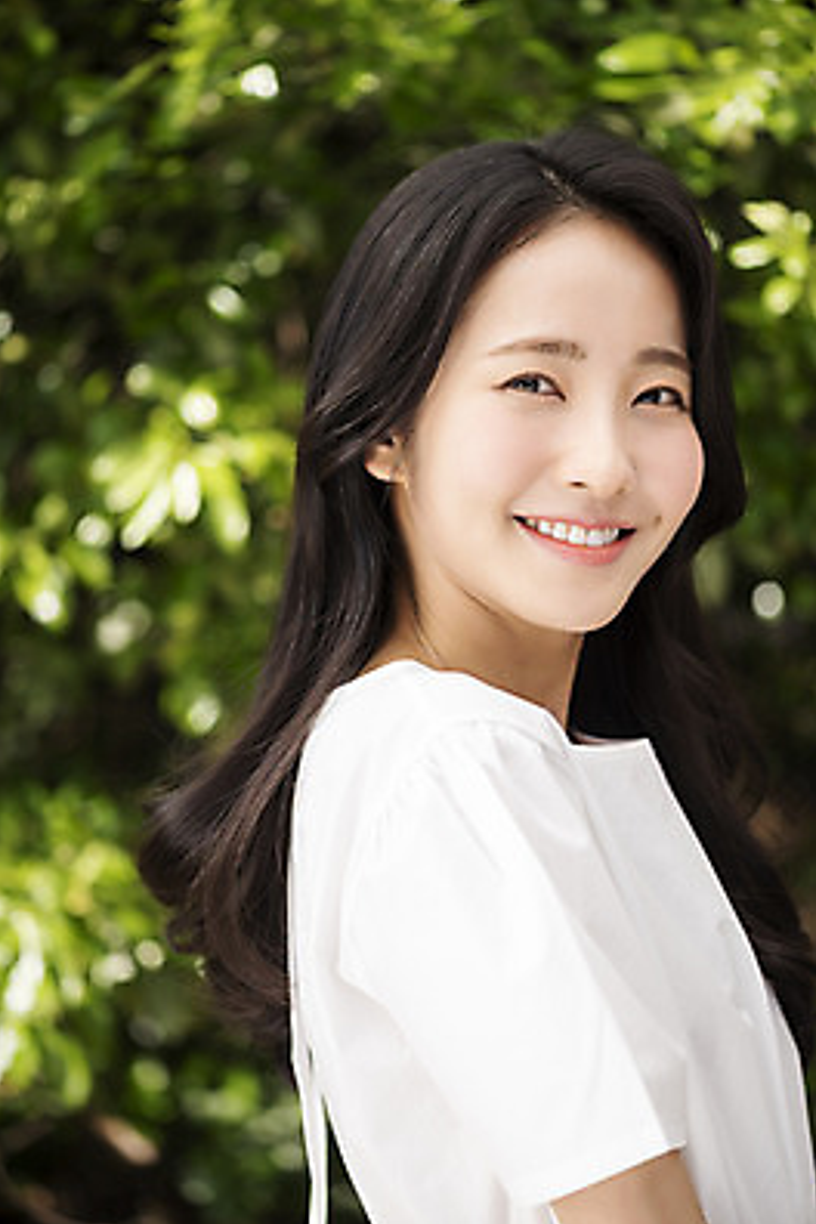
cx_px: 406
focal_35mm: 106
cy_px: 615
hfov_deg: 12.9
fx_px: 3604
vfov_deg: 19.3
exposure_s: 1/400
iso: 100
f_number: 4
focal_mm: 105
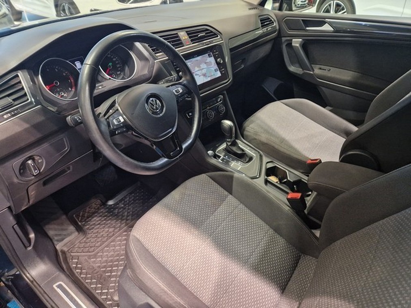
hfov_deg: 73.9
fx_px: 273
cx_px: 206
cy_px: 154
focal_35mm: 23
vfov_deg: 58.9
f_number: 1.8
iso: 400
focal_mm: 5.4
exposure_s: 1/100
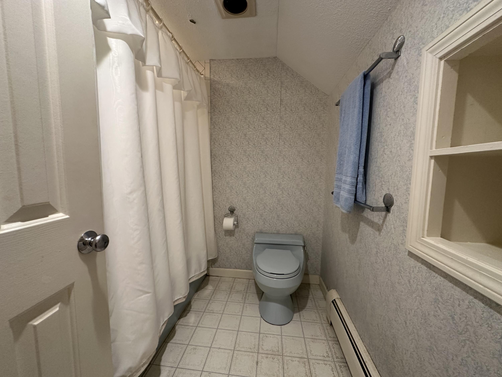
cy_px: 188
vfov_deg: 85.7
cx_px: 251
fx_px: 203
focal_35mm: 14
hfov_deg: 102.1
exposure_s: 1/60
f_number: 2.2
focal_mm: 2.22
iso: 200
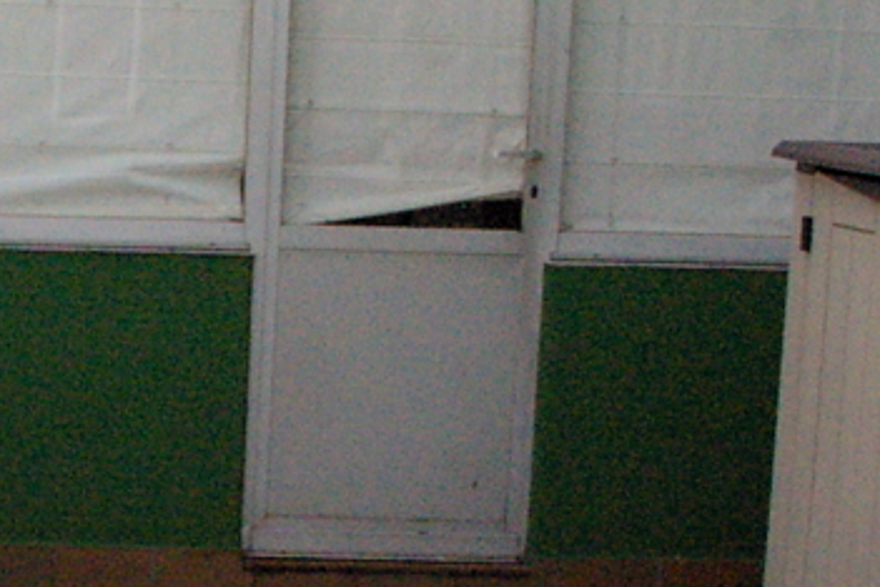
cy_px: 442
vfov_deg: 13.1
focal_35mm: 104
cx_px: -204
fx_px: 2542
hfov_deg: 18.5
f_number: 9.5
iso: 3200
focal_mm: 18
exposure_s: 1/2000
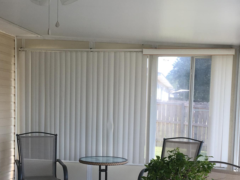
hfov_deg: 30.2
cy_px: 149
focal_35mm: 64
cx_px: 110
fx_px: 444
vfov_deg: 22.6
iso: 25
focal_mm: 4.15
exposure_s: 1/236
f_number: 2.2
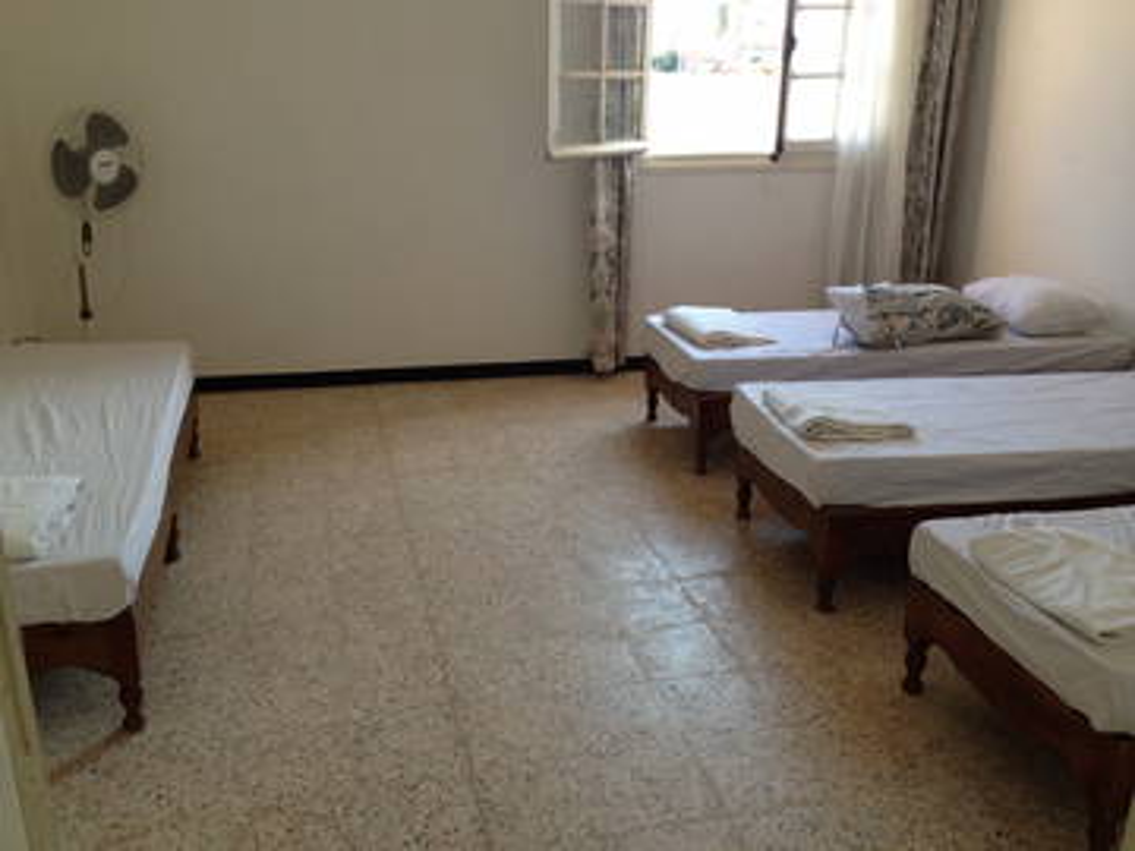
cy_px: 426
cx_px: 568
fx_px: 1082
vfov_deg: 42.9
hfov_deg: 55.4
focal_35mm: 33
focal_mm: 4.12
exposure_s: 1/120
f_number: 2.4
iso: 100
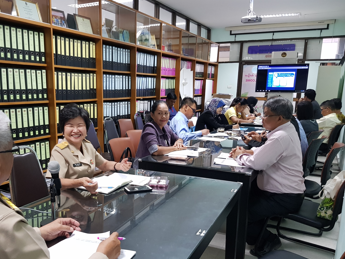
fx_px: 329
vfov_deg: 42.6
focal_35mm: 33
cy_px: 164
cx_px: 132
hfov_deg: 54.8
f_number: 1.7
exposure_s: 1/33
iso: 250
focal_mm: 4.3
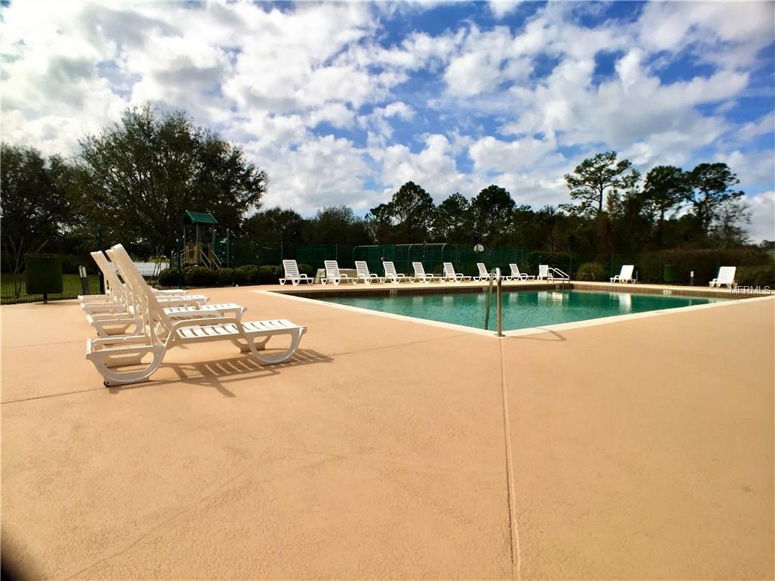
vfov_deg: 48.2
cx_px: 388
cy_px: 290
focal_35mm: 29
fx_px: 649
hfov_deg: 61.7
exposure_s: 1/4405
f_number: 2.2
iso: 32
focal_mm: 4.15
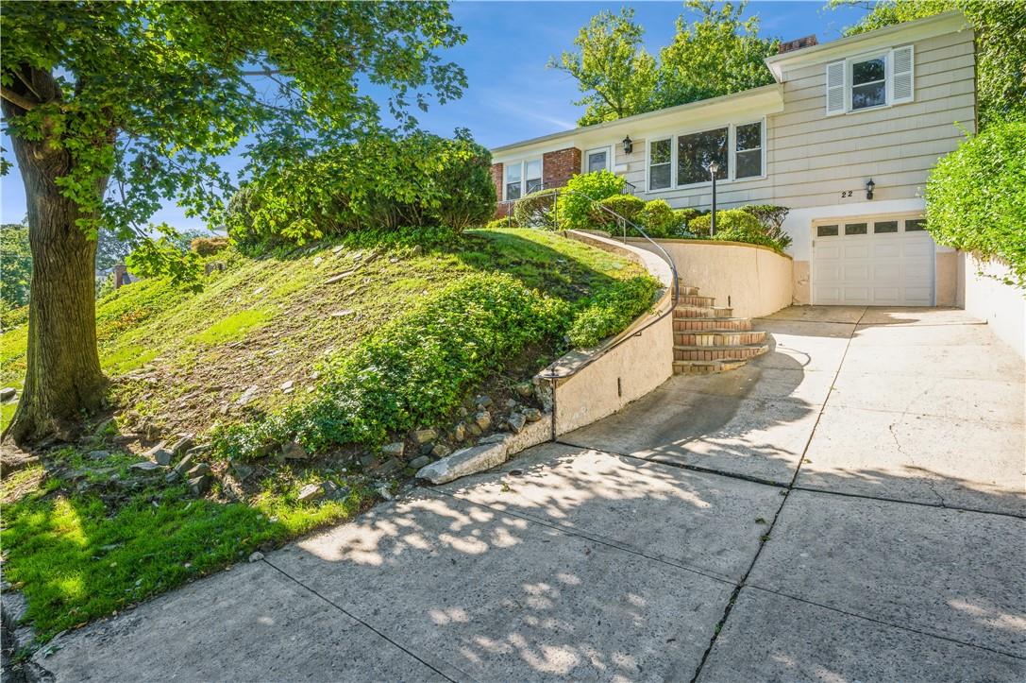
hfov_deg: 91.7
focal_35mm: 18
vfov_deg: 68.8
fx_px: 498
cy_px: 342
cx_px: 513
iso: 200
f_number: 11
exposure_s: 1/60
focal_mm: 17.5
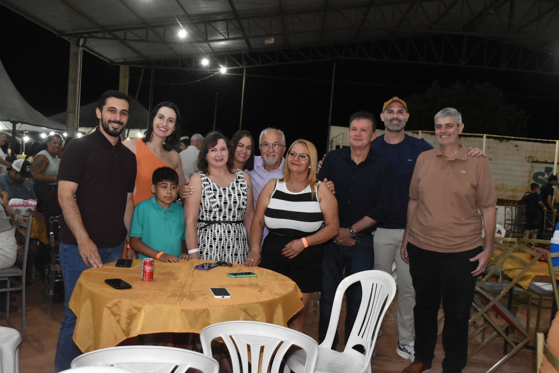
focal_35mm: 33
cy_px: 186
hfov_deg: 57.2
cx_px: 280
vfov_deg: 40.0
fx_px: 513
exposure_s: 1/80
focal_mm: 22
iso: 5000
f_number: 5
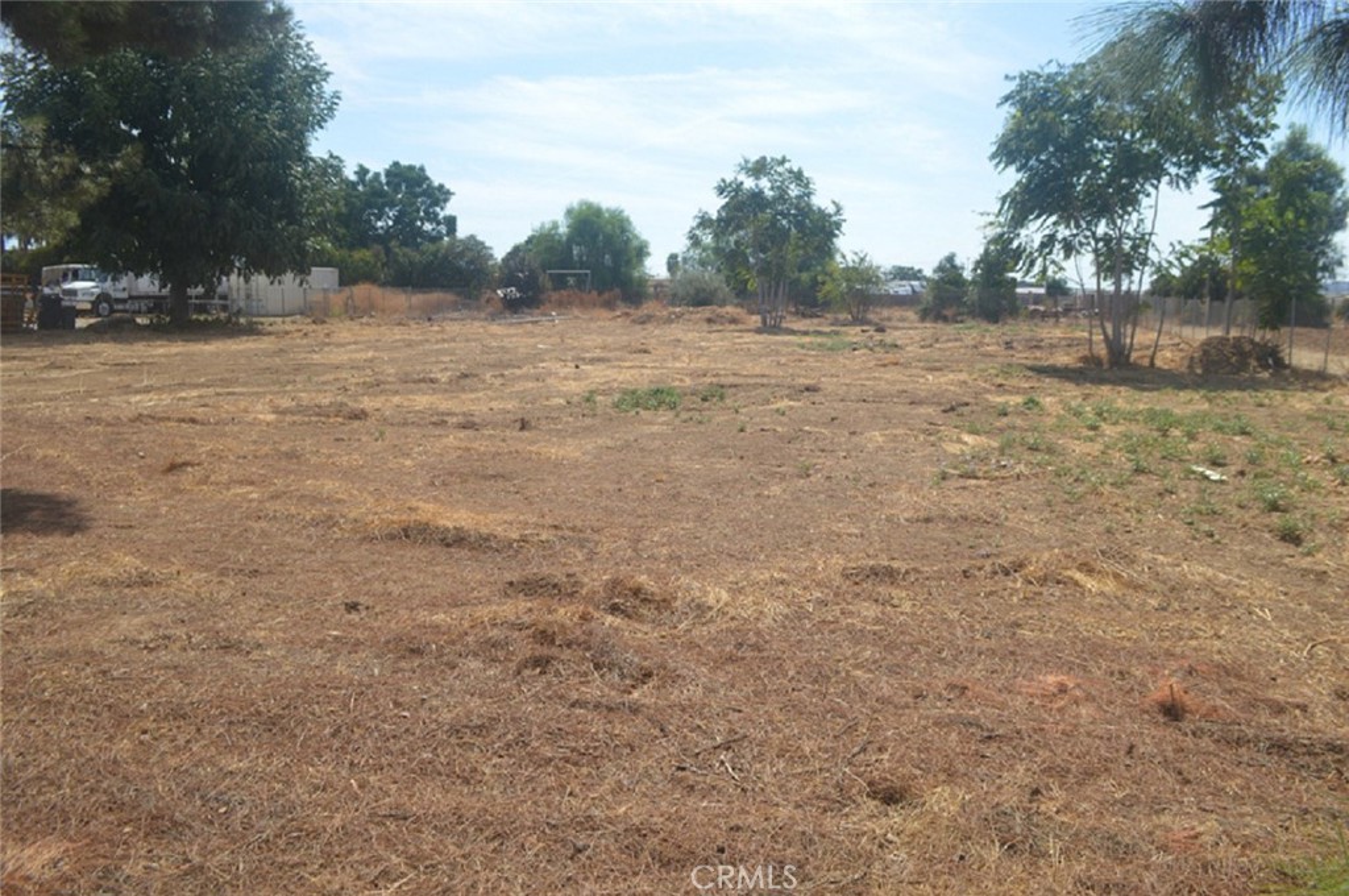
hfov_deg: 67.4
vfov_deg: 47.8
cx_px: 674
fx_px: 1010
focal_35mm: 27
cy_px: 448
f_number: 8
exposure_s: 1/250
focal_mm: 18
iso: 100
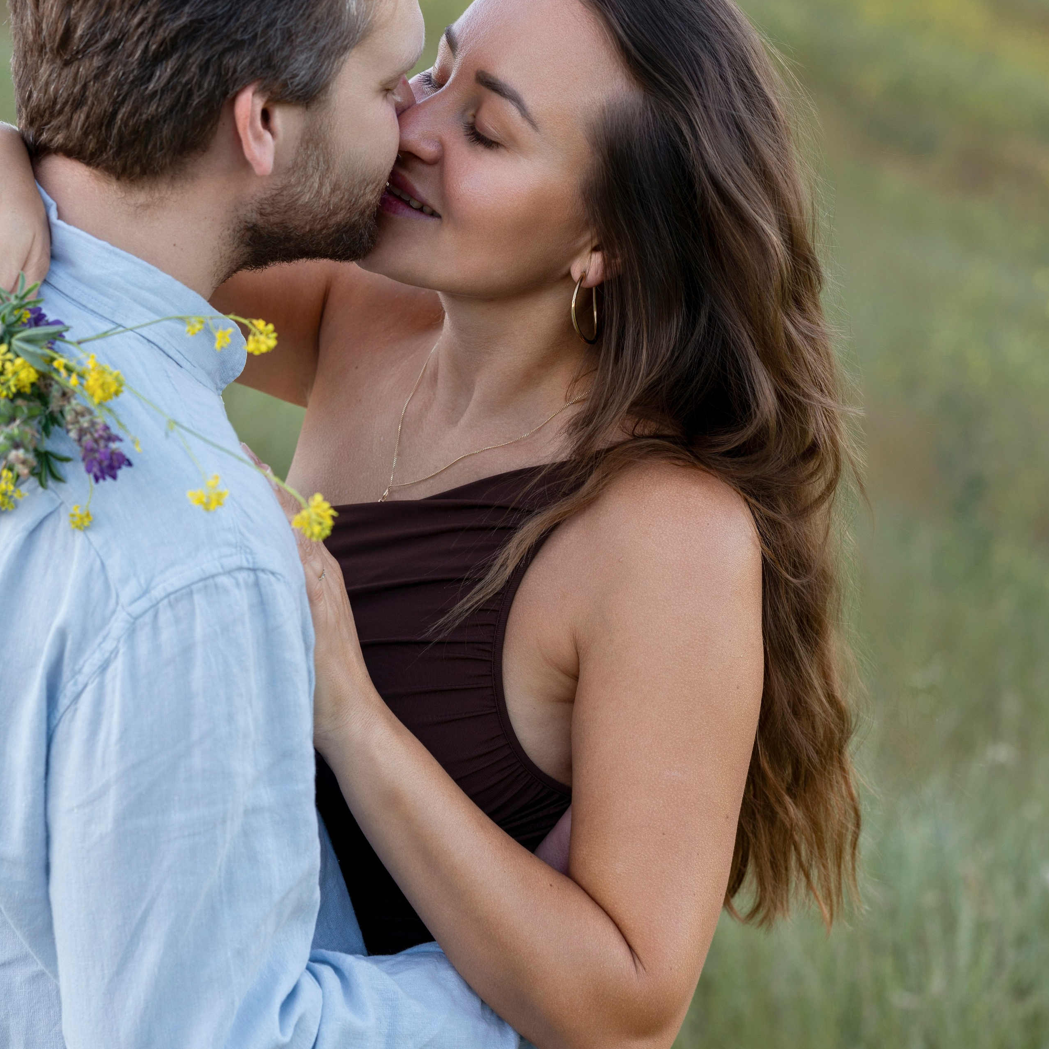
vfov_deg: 16.0
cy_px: 388
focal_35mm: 109
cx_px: 527
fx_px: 3737
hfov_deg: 16.0
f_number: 4
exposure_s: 1/100
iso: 200
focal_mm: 85
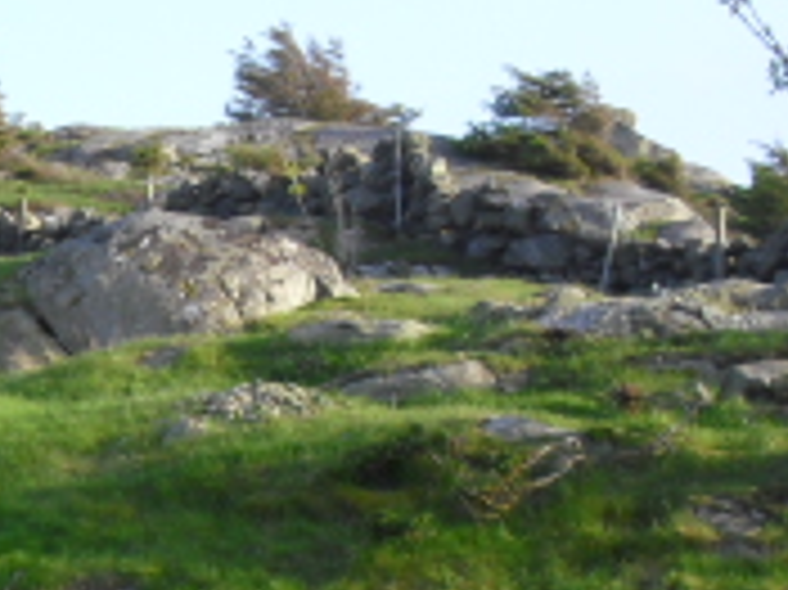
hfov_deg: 14.0
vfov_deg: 10.6
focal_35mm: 139
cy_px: 491
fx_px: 3162
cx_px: 9
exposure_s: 1/320
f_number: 2.8
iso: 100
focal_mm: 6.2
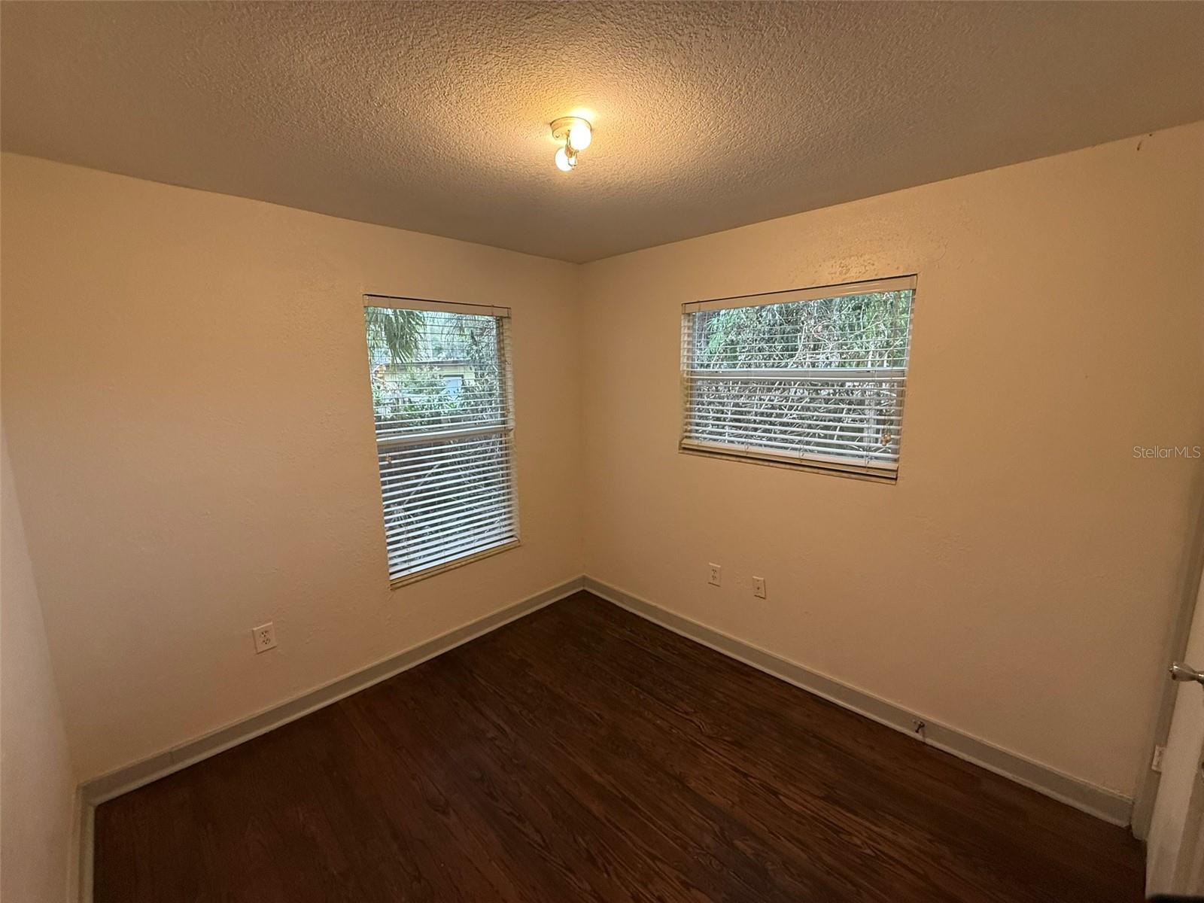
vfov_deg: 85.7
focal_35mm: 14
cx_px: 602
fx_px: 487
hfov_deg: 102.1
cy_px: 452
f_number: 2.2
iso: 320
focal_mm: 2.22
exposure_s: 1/120
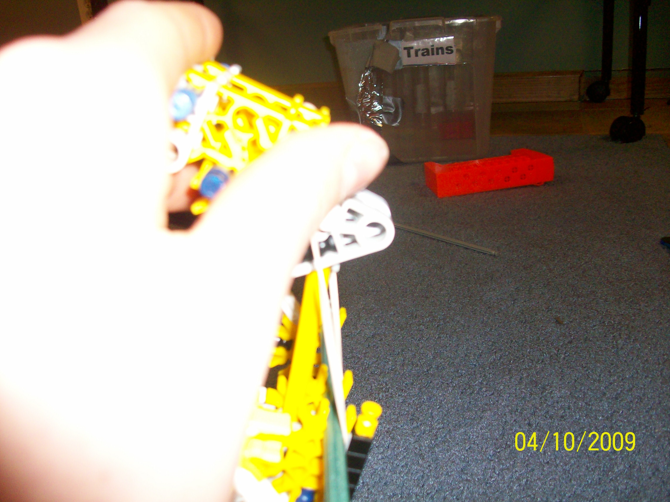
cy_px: 251
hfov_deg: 54.0
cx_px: 335
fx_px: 658
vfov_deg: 41.8
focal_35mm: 34
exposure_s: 1/60
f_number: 2.8
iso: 160
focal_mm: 5.7
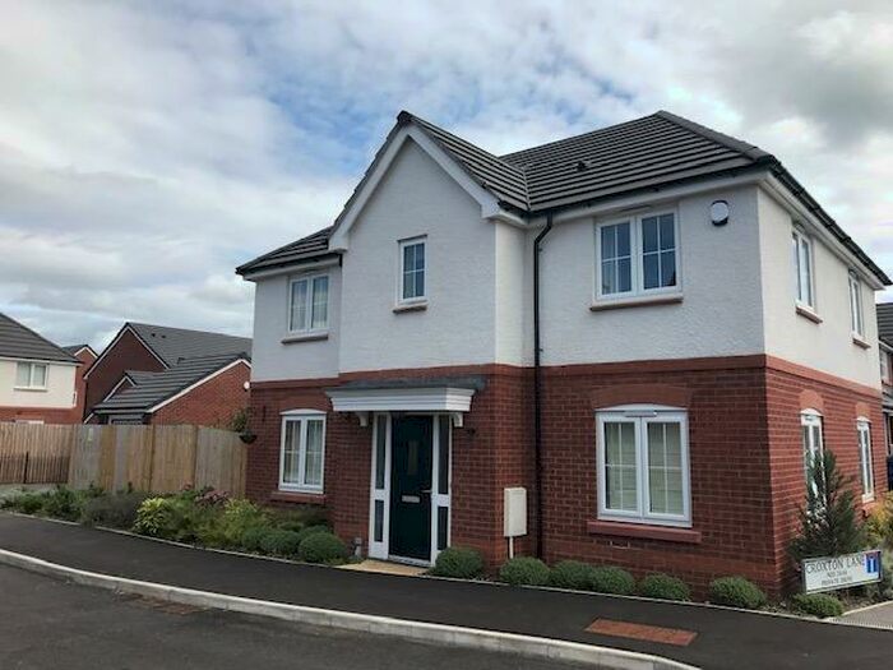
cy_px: 335
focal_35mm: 28
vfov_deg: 49.7
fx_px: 722
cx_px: 446
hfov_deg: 63.4
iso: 20
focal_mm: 3.99
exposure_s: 1/2128
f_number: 1.8
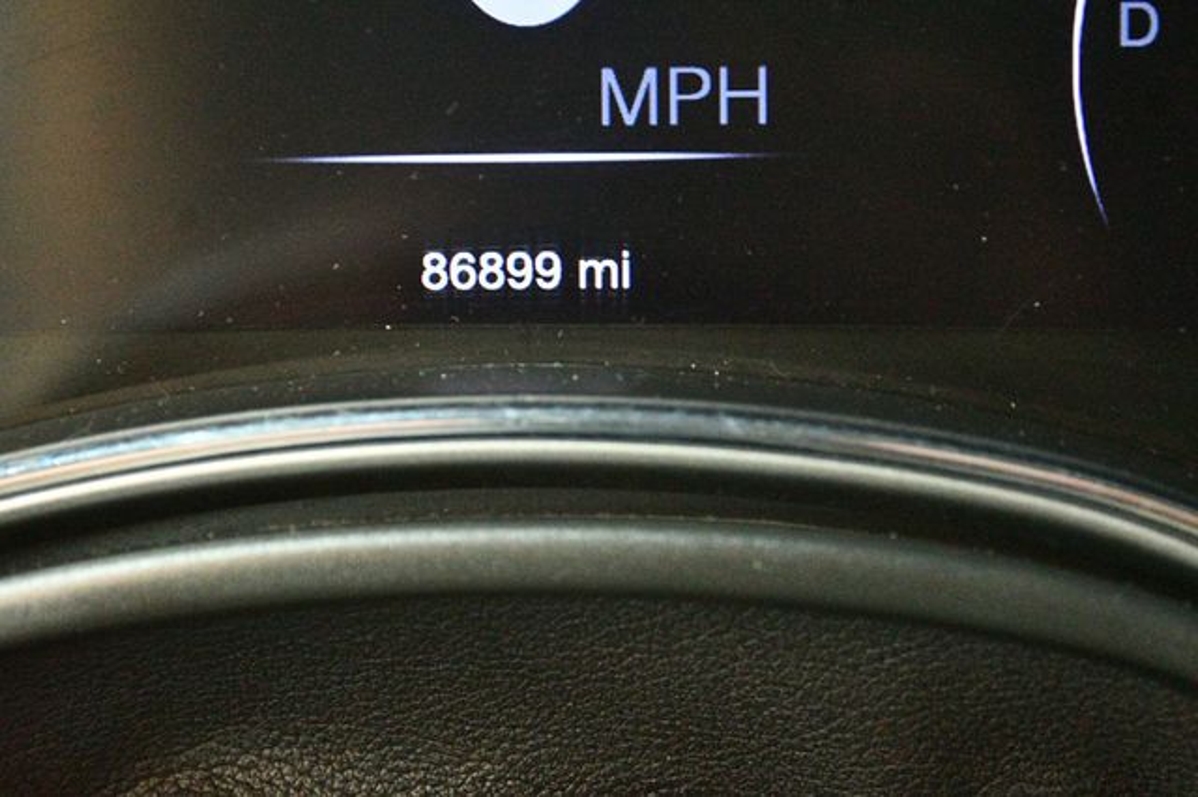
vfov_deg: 19.7
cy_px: 398
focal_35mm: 69
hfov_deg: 29.3
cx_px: 599
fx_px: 2295
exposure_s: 1/13
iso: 12800
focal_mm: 46
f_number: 5.3
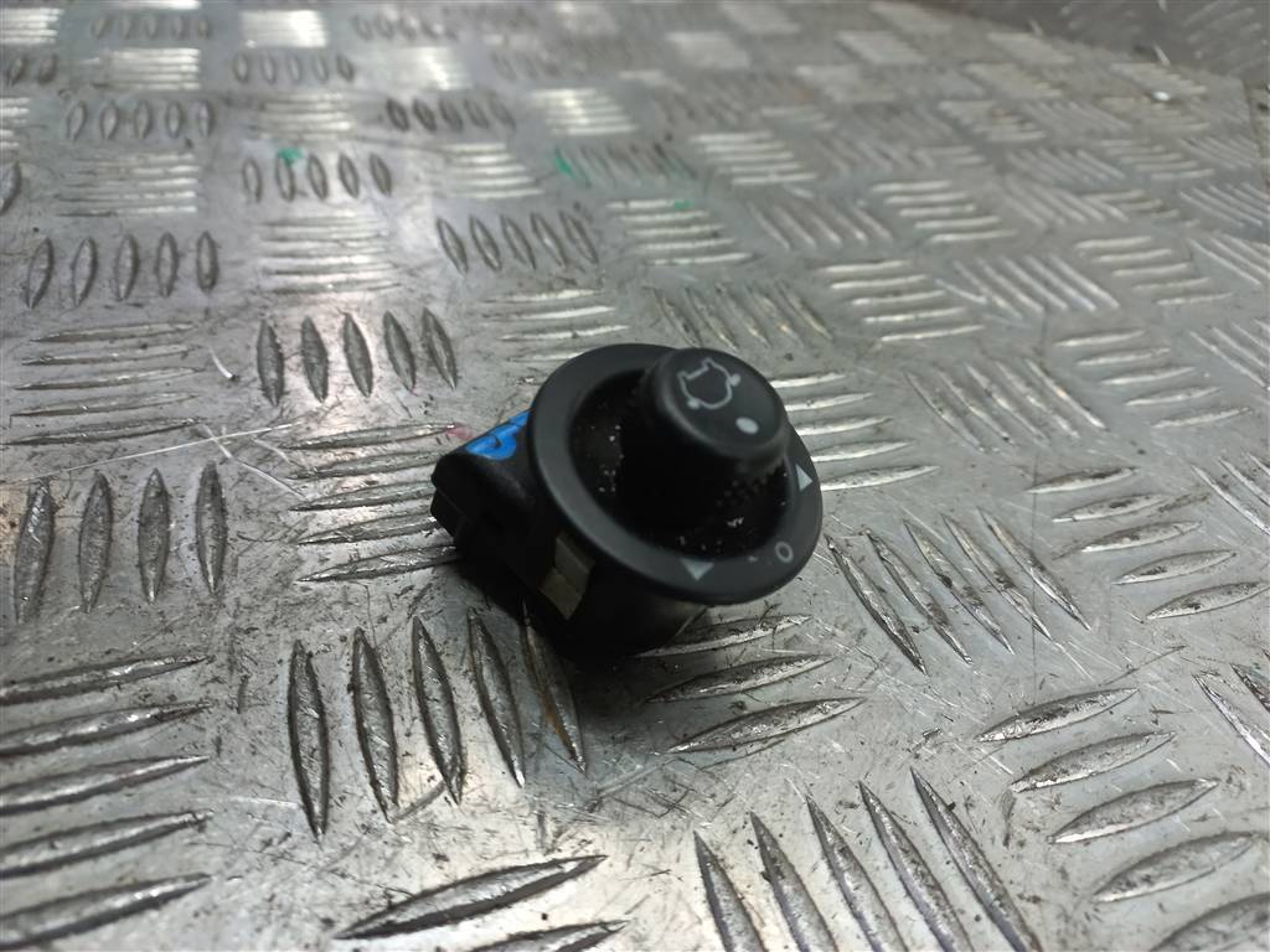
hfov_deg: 69.4
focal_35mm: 25
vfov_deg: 54.9
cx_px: 635
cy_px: 476
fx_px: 917
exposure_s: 1/50
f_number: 1.8
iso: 80
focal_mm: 4.6
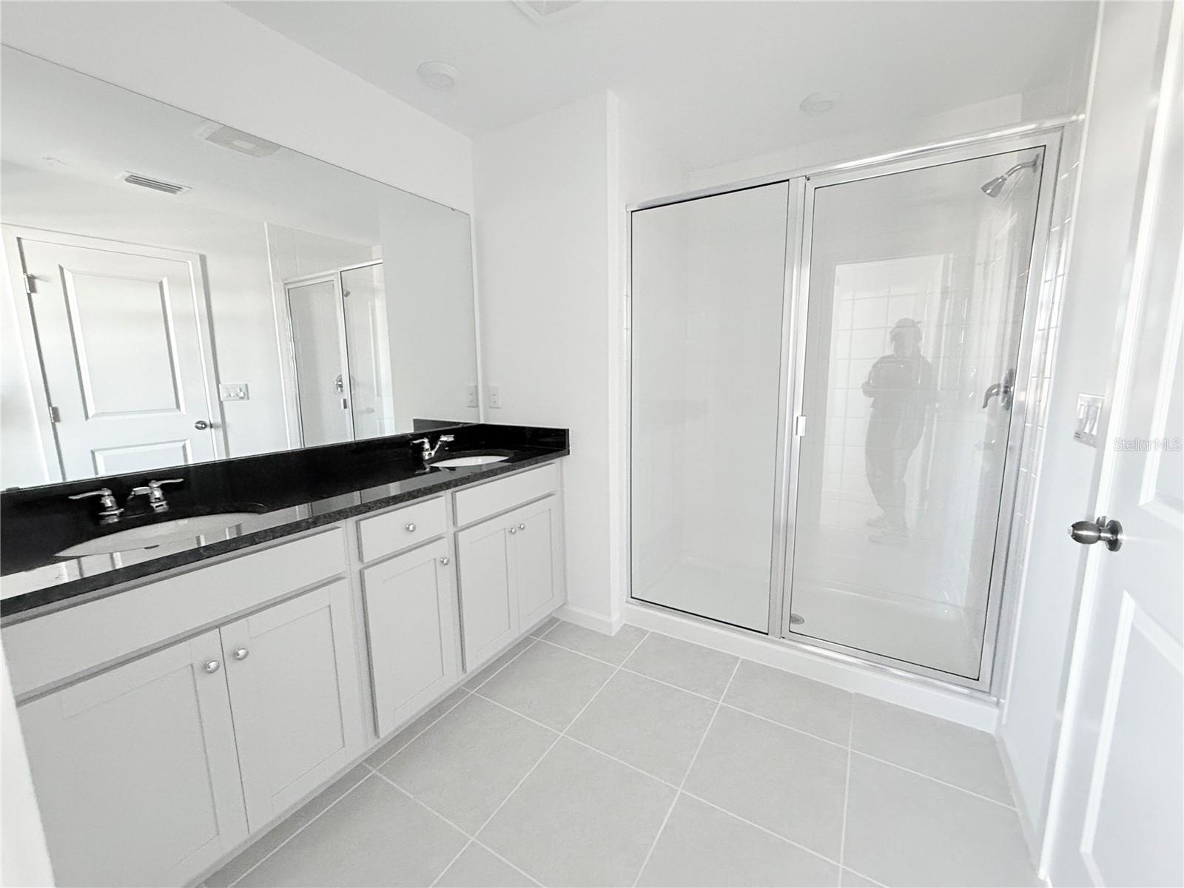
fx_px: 479
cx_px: 592
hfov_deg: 102.1
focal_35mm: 14
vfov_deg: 85.7
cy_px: 444
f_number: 2.2
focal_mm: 2.22
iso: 640
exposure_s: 1/60
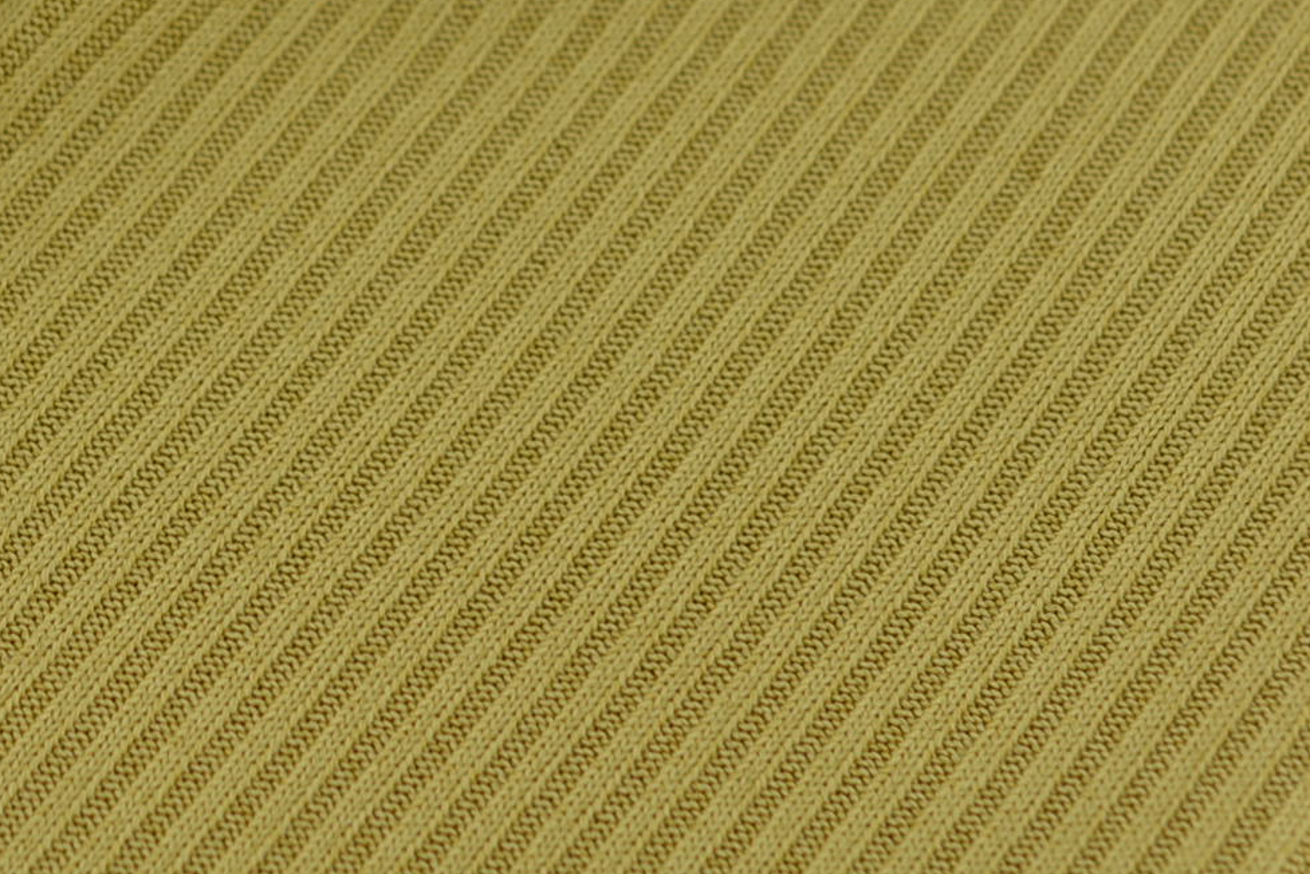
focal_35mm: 154
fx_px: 5605
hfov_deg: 13.1
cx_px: -12
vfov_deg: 8.8
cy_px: -208
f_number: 3.5
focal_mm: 50
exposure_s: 1/200
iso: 100
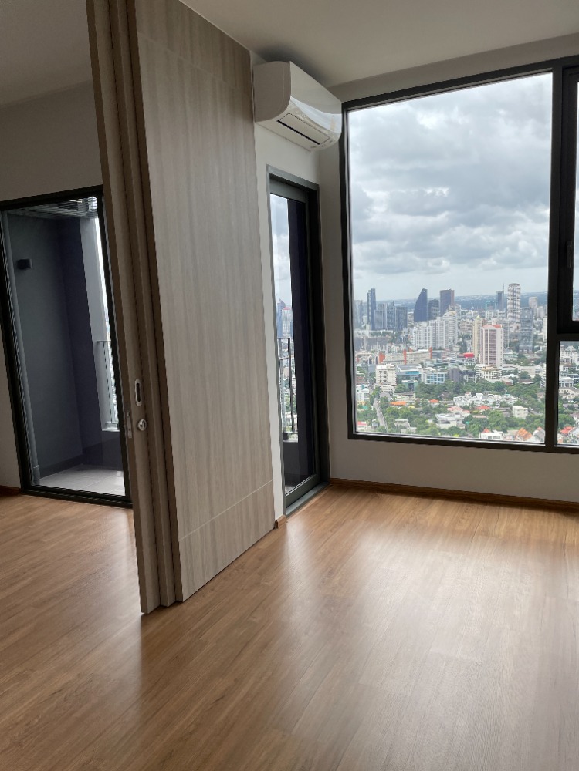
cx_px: 290
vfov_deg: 67.3
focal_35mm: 26
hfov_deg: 53.1
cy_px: 386
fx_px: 580
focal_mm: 4.2
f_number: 1.6
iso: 32
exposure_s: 1/643
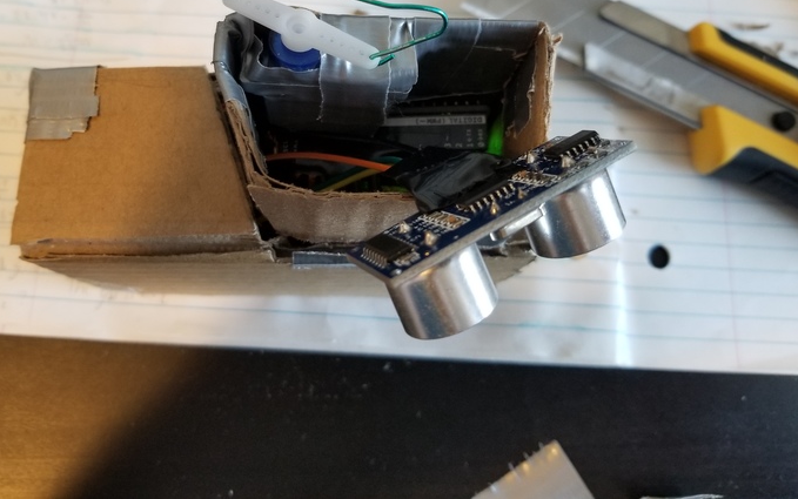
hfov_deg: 61.2
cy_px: 164
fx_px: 674
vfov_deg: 40.1
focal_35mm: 31
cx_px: 373
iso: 160
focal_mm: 4.25
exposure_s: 1/30
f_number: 1.7
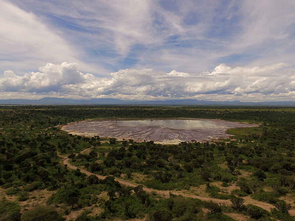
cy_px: 110
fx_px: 170
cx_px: 148
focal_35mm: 20
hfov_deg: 81.7
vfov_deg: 66.0
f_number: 2.8
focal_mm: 3.61
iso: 100
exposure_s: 1/3676
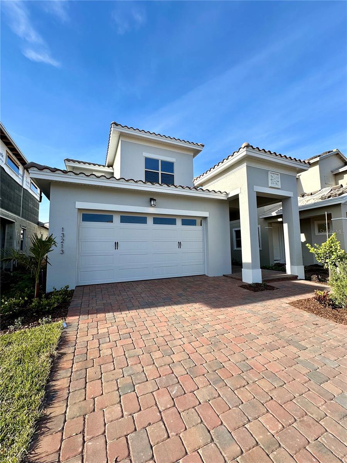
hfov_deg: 85.7
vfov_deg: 102.1
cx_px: 174
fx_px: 187
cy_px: 232
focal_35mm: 14
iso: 50
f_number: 2.2
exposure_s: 1/979
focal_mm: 2.22
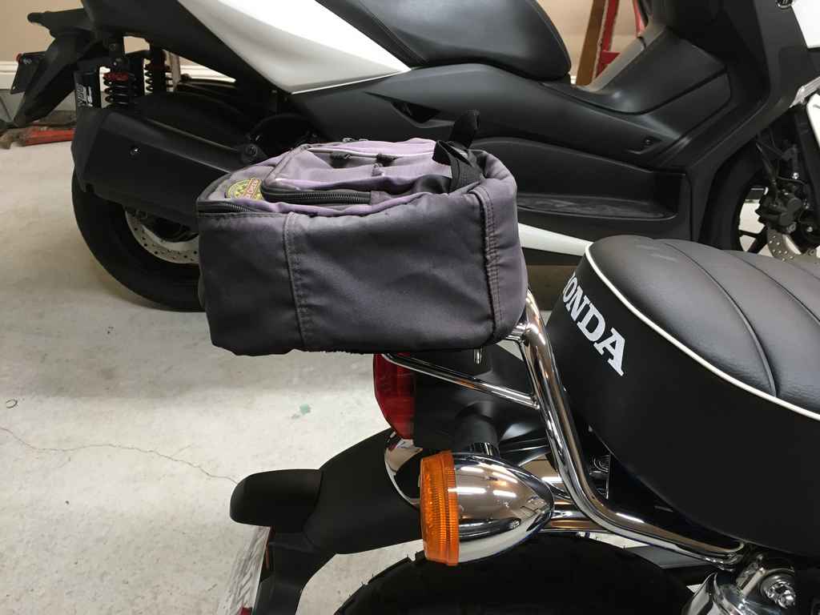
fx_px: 687
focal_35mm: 29
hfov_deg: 61.7
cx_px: 410
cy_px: 308
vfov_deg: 48.2
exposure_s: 1/30
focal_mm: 4.15
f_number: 2.2
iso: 125
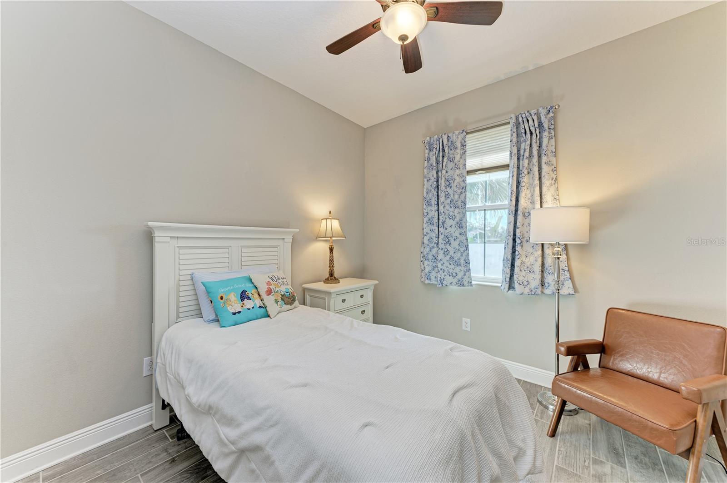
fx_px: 282
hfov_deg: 104.3
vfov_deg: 81.1
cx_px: 364
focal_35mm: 14
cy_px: 242
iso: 200
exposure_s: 1/5
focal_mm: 14
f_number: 9
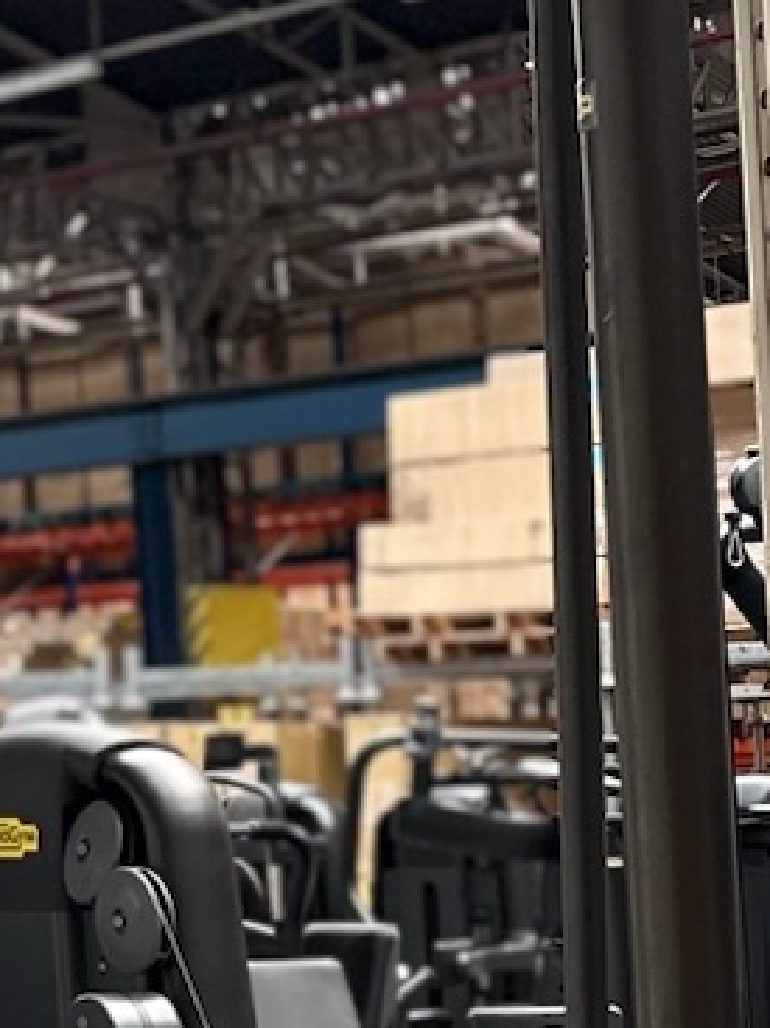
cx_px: 1420
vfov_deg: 14.3
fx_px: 3977
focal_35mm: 134
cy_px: 1241
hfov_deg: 10.4
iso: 80
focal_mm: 6.86
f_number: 1.78
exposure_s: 1/100
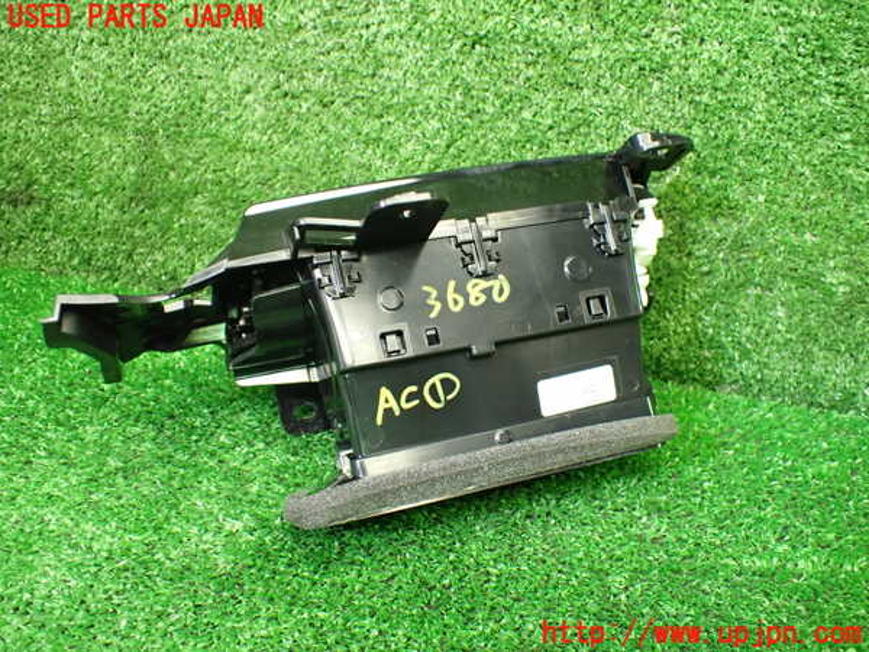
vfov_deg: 46.8
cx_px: 434
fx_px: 753
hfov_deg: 60.0
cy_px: 326
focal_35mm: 30
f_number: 2.3
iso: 800
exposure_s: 1/80
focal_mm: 5.4
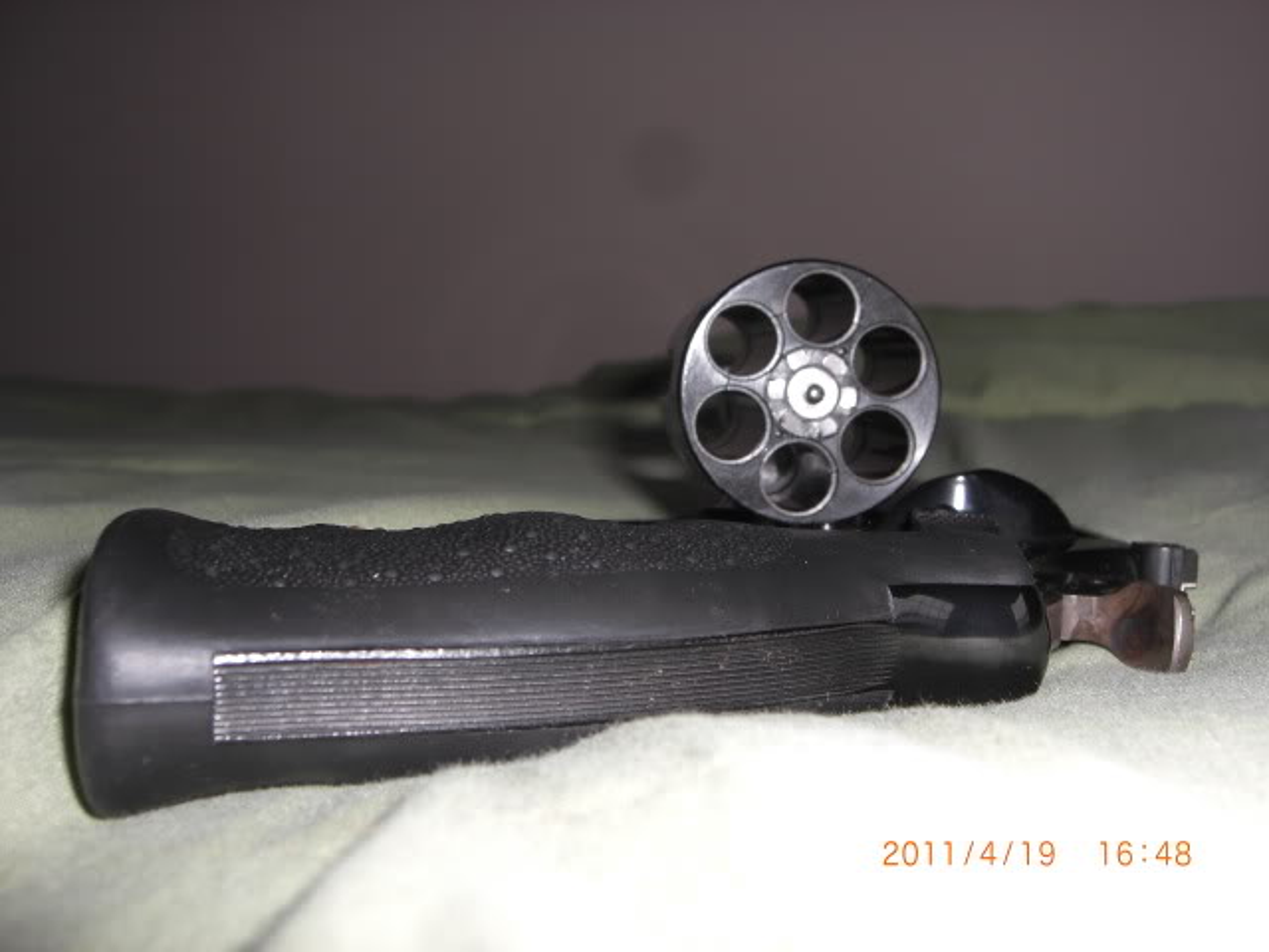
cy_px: 476
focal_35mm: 38
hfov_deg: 49.0
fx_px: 1393
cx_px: 634
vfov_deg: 37.7
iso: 80
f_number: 4
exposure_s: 1/60
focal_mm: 7.9
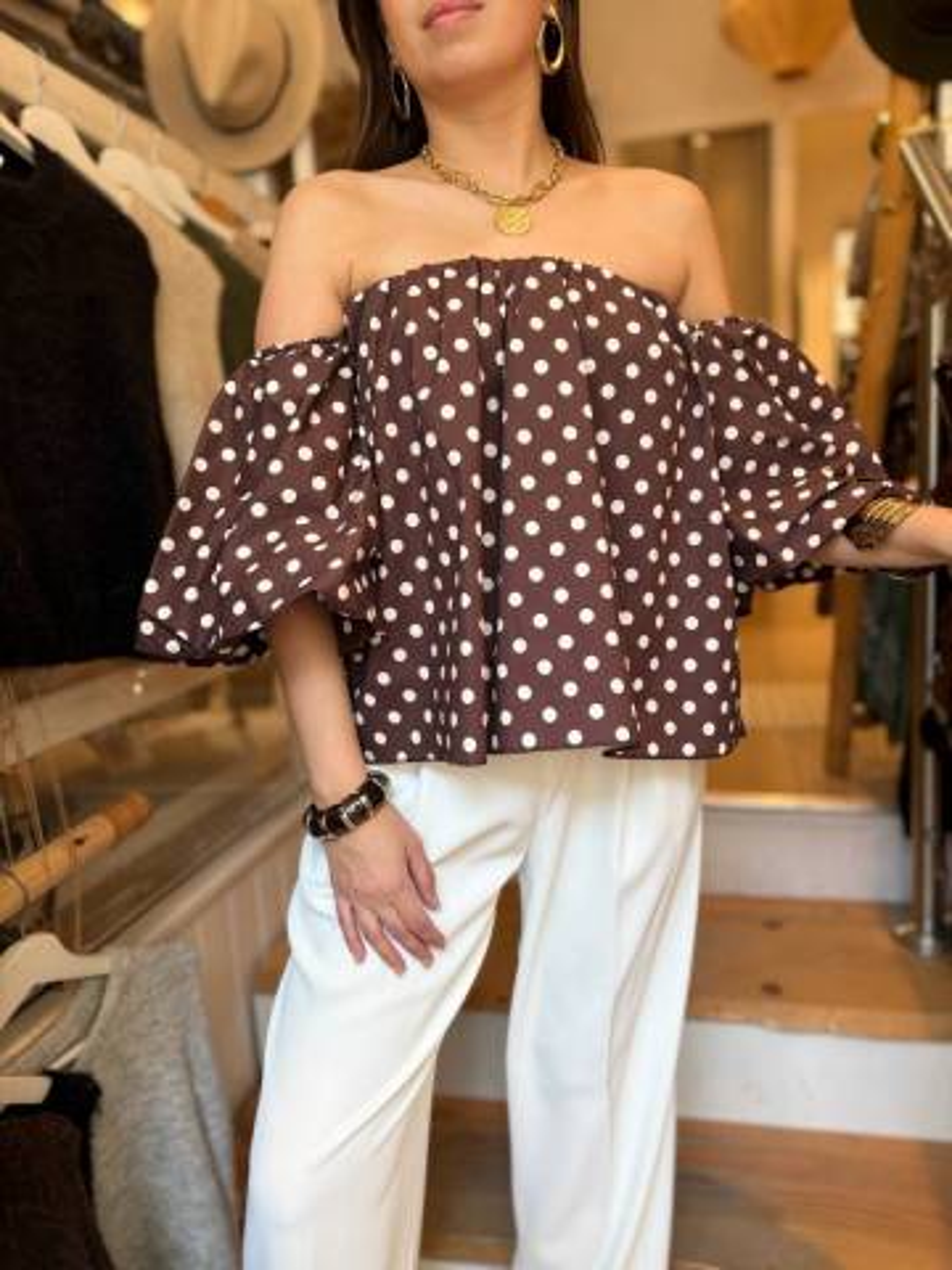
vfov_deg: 67.3
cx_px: 476
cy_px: 635
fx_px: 953
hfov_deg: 53.1
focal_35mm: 26
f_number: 1.6
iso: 80
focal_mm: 5.96
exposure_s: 1/100
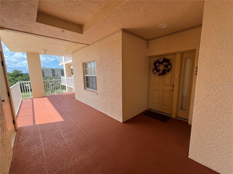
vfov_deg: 89.9
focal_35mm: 13
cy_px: 87
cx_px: 116
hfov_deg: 106.2
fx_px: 88
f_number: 1.8
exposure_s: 1/339
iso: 32
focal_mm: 1.57
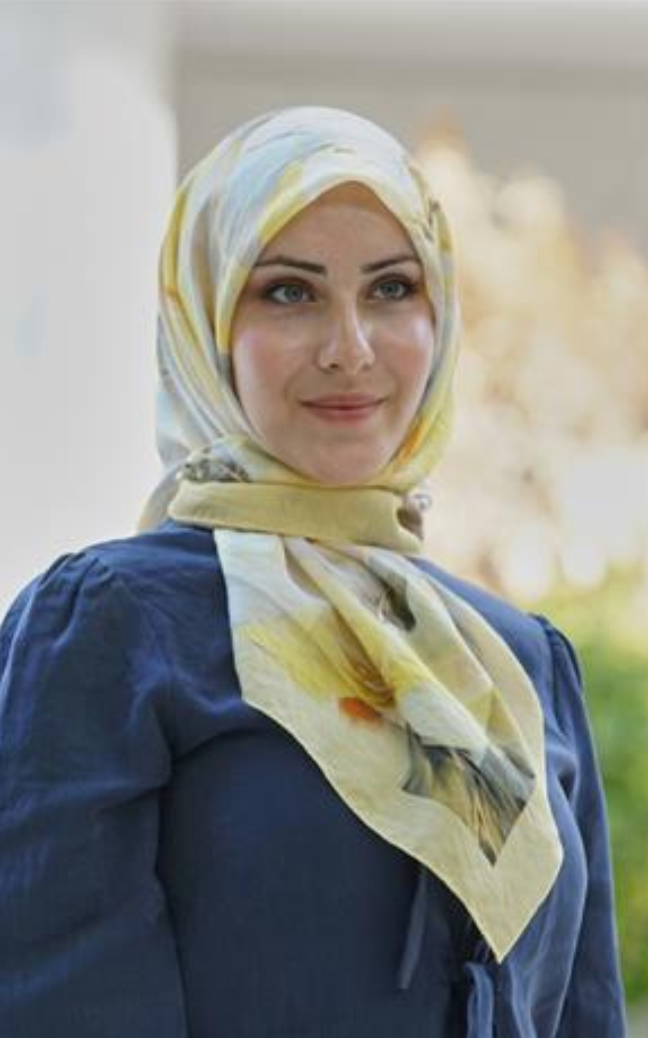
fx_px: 4894
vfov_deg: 12.1
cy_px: 519
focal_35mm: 173
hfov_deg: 7.6
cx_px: 309
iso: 500
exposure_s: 1/125
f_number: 5
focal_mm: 168
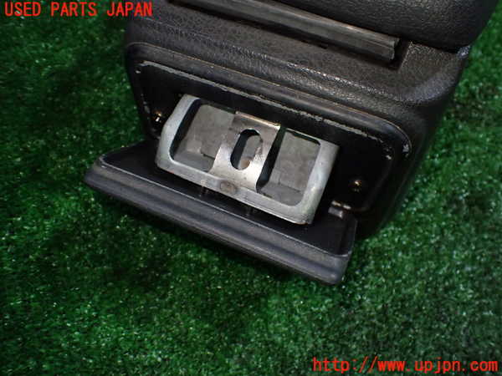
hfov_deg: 60.0
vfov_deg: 46.8
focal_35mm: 30
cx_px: 251
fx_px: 435
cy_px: 188
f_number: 2.3
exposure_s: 1/125
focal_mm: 5.4
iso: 500
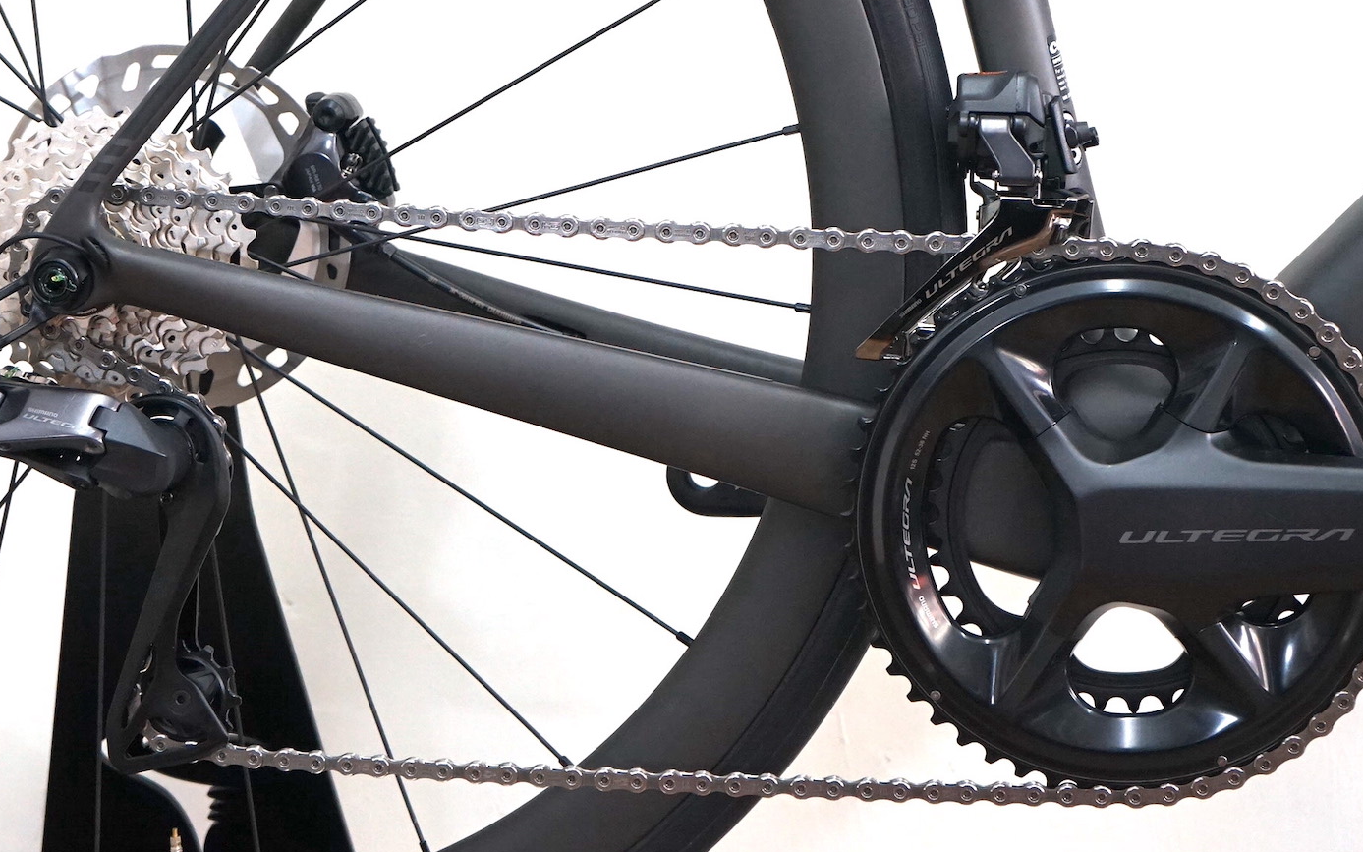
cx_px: 644
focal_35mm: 76
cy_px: 163
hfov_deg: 27.1
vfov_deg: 17.0
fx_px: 2823
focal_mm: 45
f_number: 4.5
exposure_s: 1/160
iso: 1600
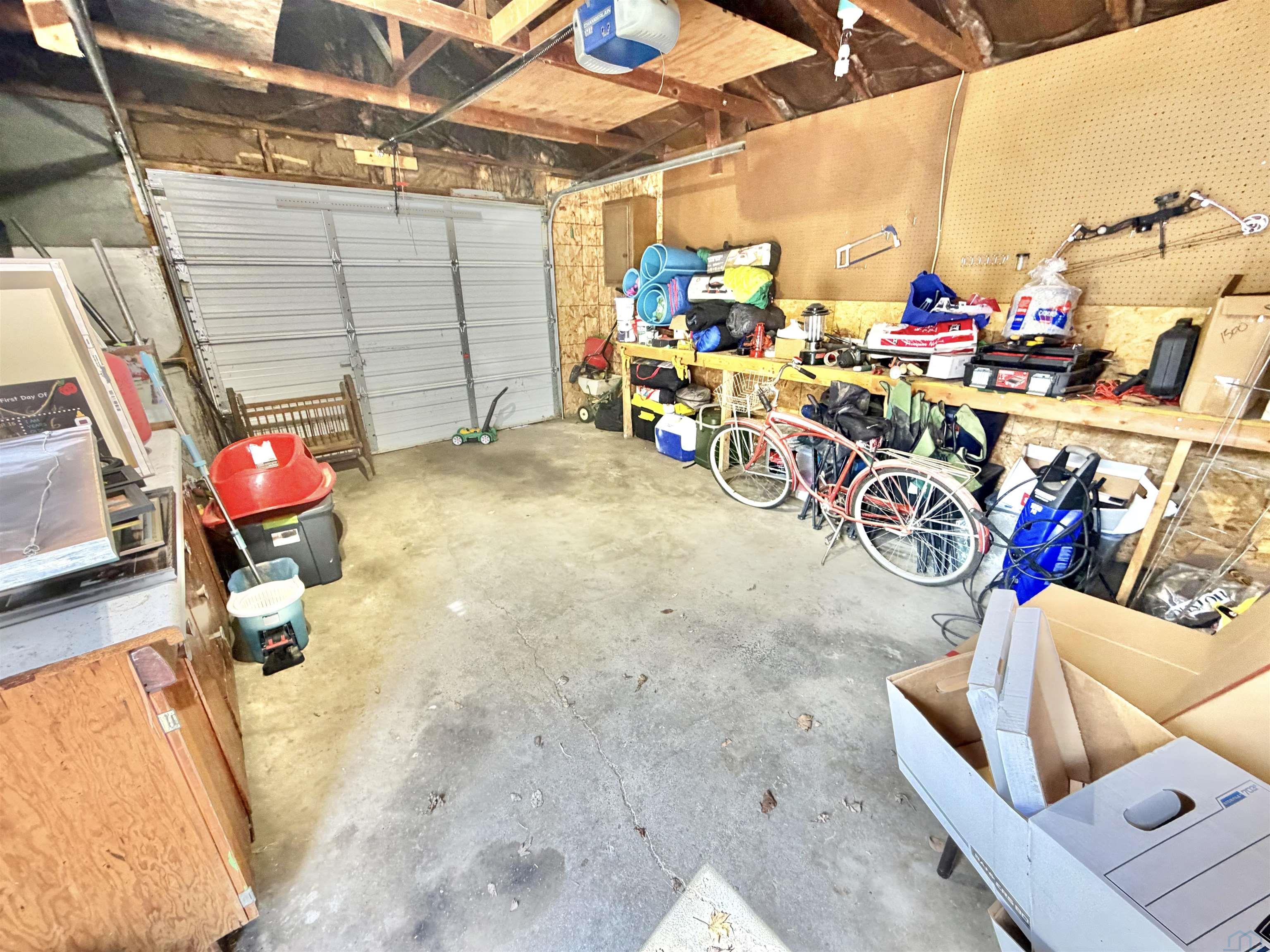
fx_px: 514
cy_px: 476
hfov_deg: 102.1
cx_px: 635
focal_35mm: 14
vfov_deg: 85.7
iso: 250
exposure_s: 1/60
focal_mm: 2.22
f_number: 2.2
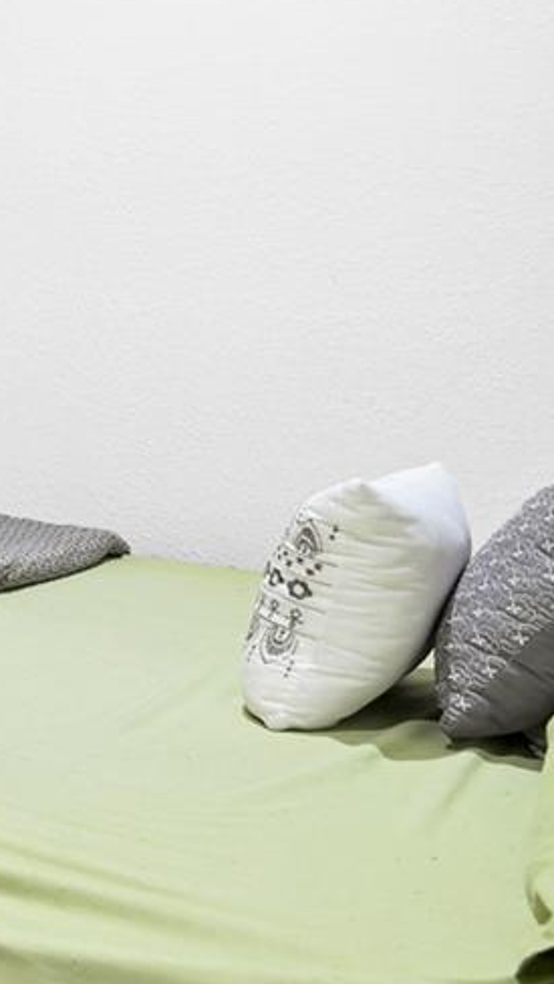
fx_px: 1254
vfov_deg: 42.0
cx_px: -832
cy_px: 290
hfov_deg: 14.3
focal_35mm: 48
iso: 180
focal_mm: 14
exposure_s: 1/15
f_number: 4
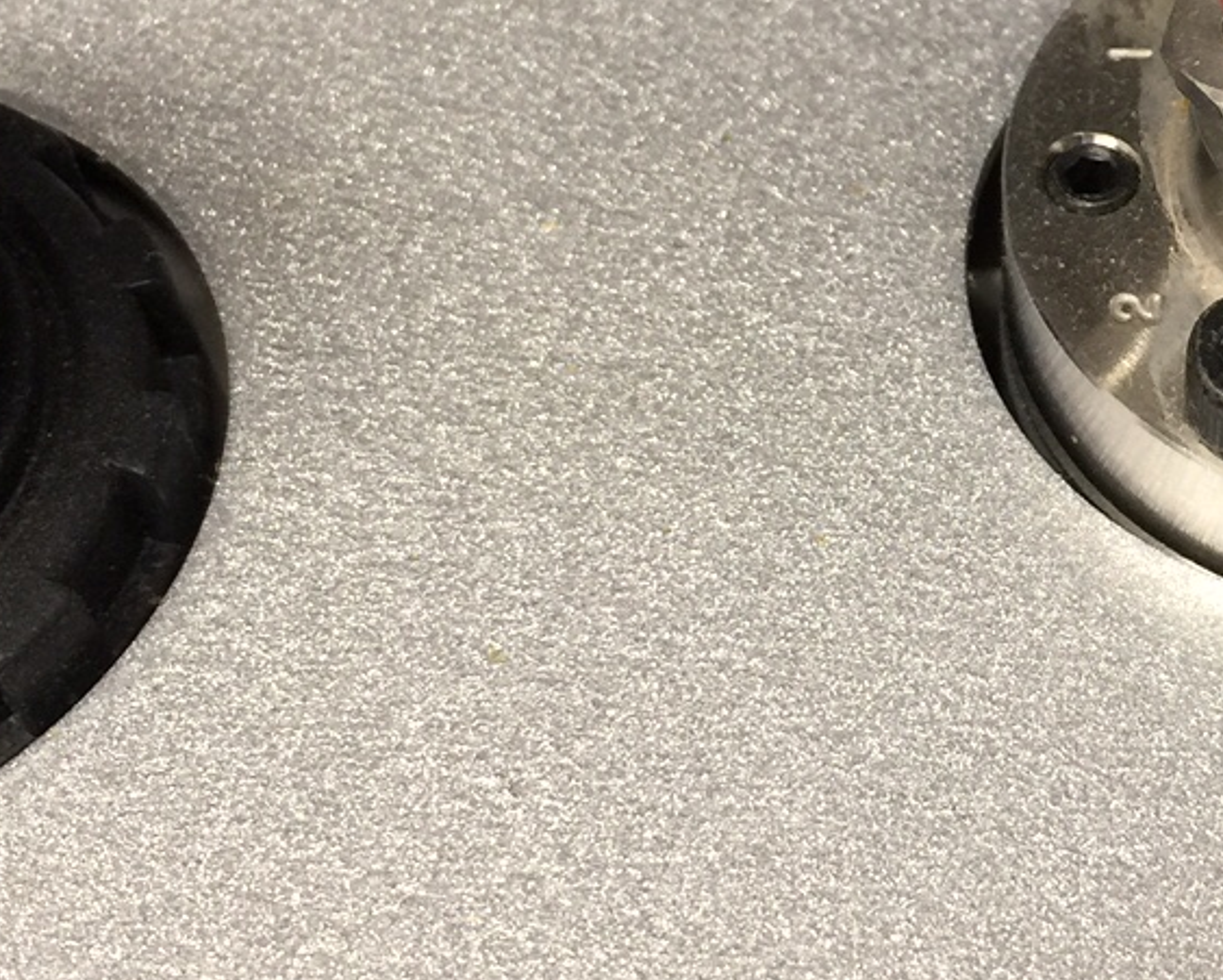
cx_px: 1253
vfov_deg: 18.7
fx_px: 2970
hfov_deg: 22.3
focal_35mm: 82
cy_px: 387
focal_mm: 4.15
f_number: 2.2
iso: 50
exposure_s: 1/17
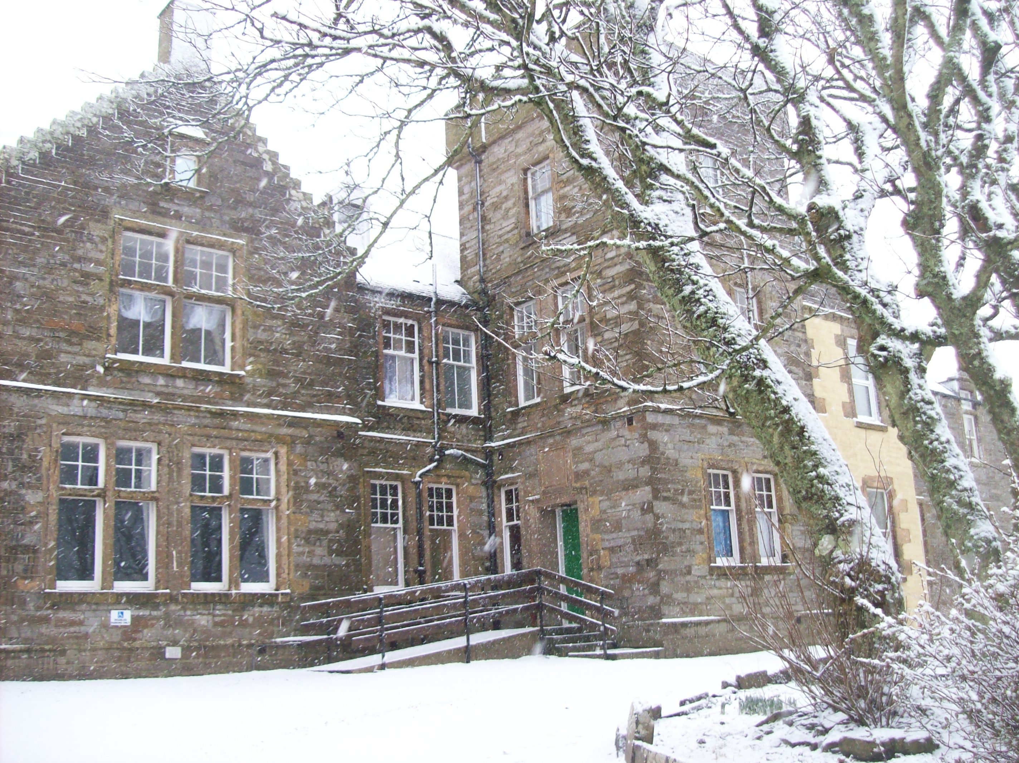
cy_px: 382
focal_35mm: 36
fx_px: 1059
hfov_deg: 51.4
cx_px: 510
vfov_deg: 39.6
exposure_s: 1/128
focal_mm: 6
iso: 153
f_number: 2.7
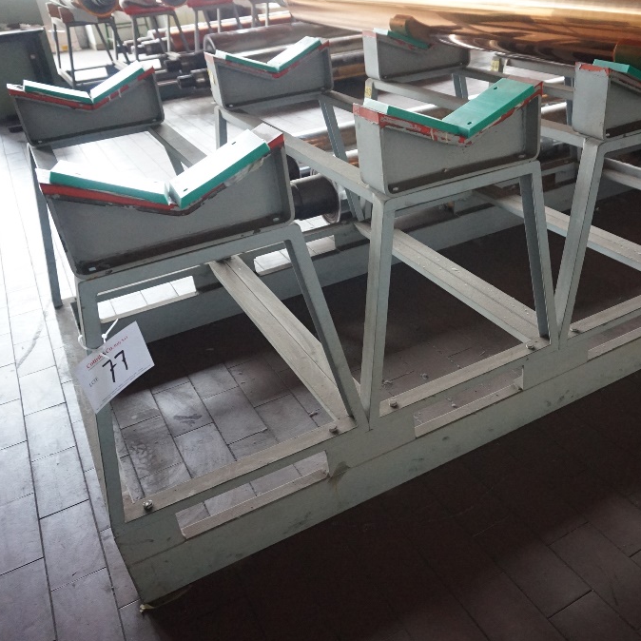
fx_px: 649
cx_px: 402
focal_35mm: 31
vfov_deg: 52.5
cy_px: 322
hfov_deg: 52.0
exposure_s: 1/125
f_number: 3.5
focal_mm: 16
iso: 3200
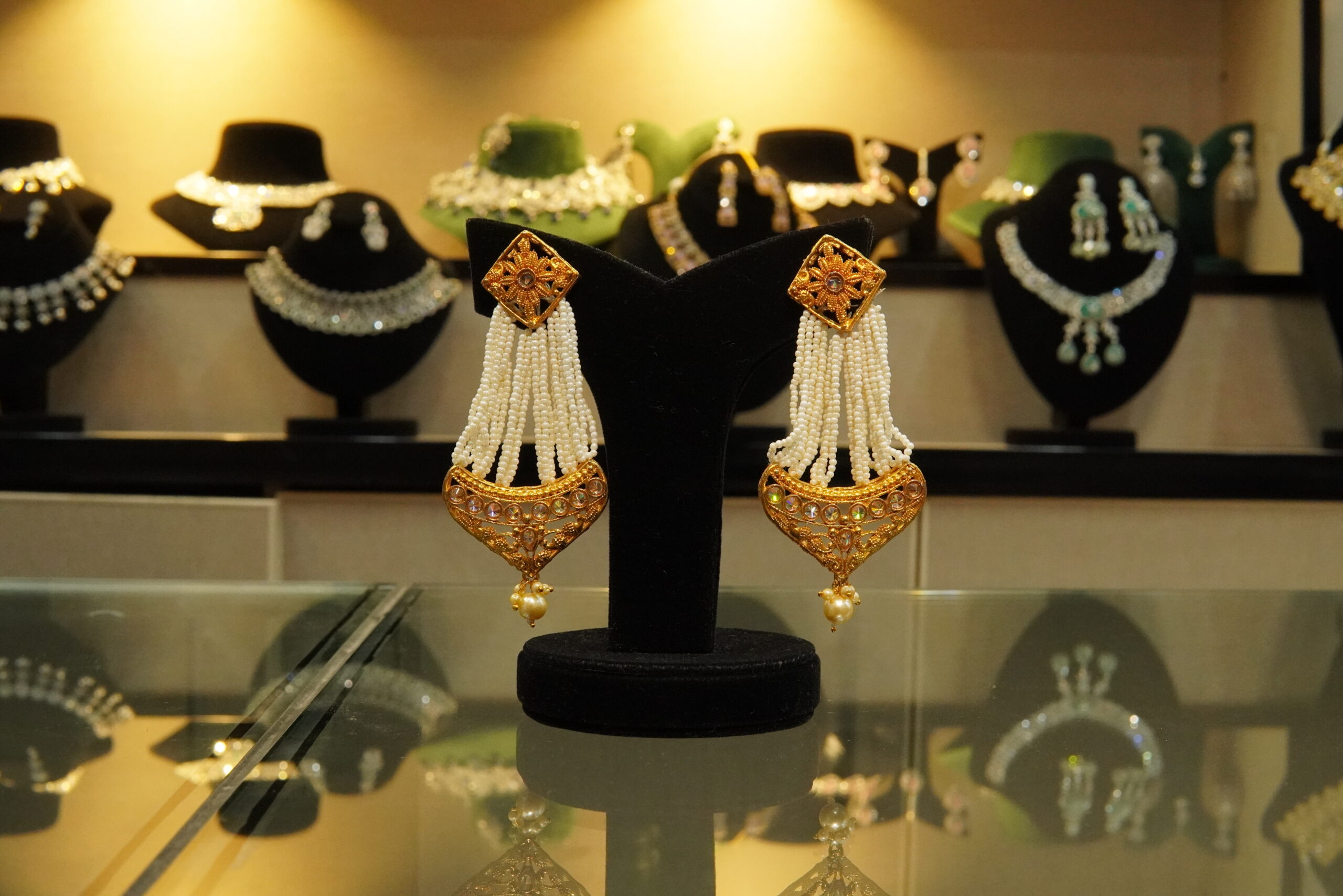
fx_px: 1679
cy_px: 448
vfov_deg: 29.9
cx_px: 672
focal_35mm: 45
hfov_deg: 43.6
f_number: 9
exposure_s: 1/80
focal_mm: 30
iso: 4000
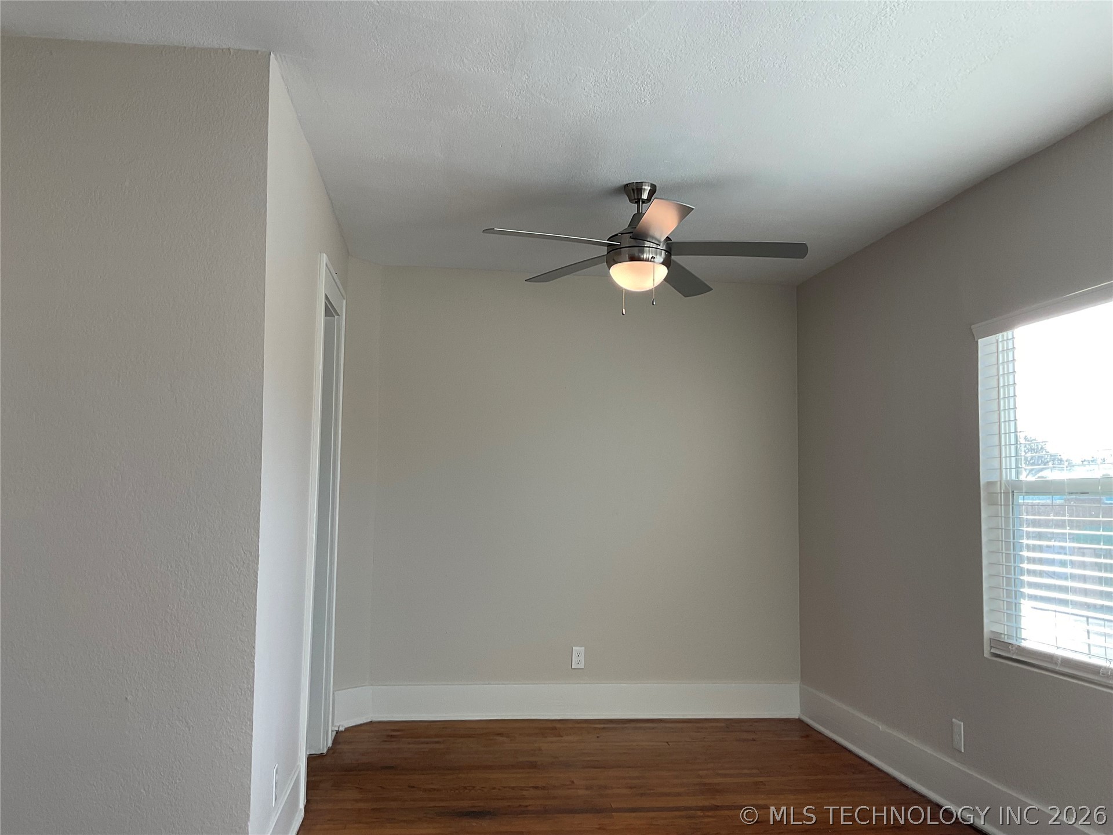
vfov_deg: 48.2
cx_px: 556
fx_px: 932
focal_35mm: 29
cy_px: 418
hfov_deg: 61.7
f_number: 1.8
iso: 32
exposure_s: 1/122
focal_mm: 3
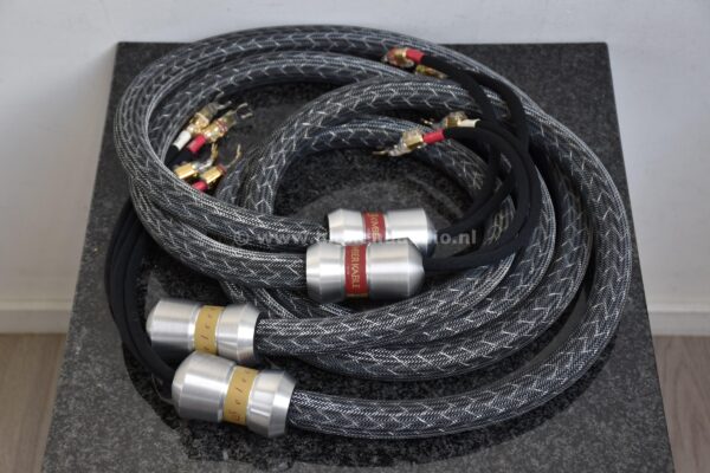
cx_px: 355
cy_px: 236
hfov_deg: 28.1
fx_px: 1420
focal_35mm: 72
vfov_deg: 18.9
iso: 450
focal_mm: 48
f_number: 4.5
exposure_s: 1/60
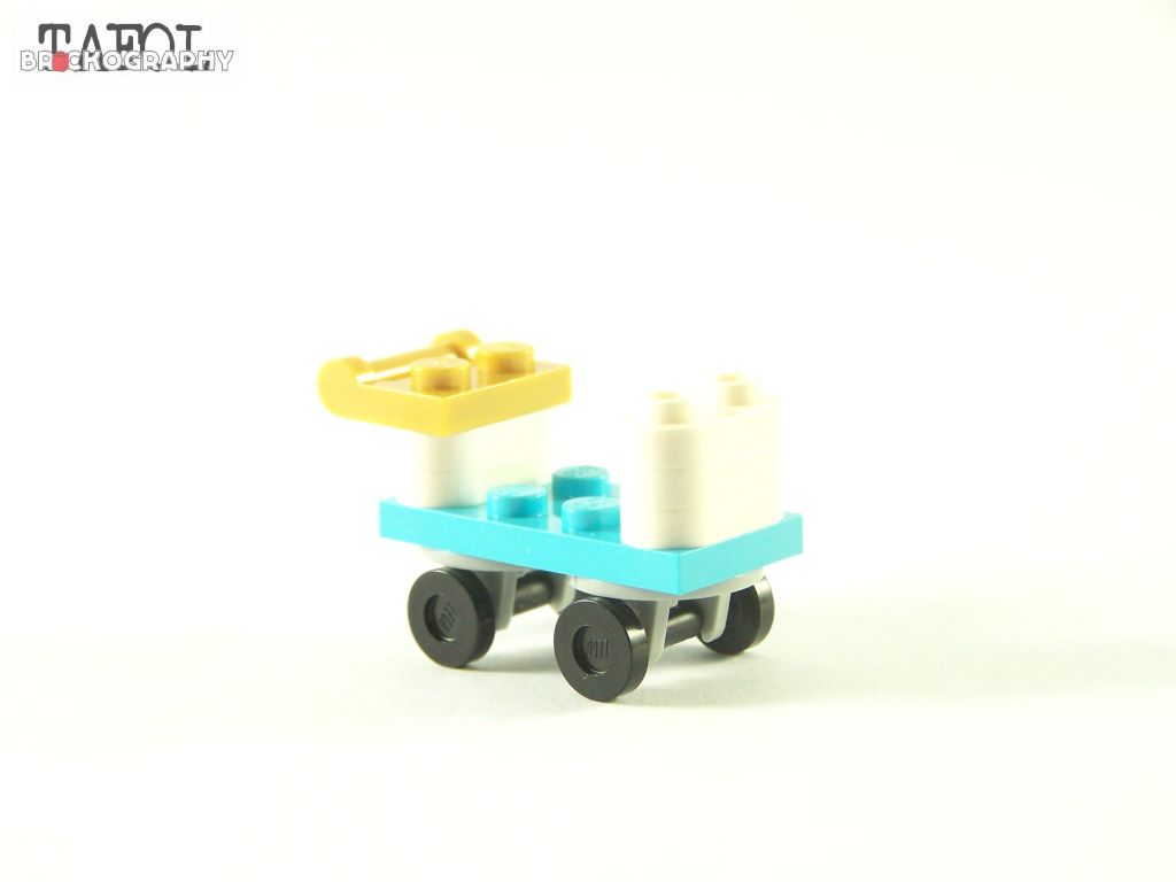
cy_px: 441
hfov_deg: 18.7
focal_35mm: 105
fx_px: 3567
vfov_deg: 14.1
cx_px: 588
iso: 200
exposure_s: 1/45
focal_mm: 17.5
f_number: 3.2
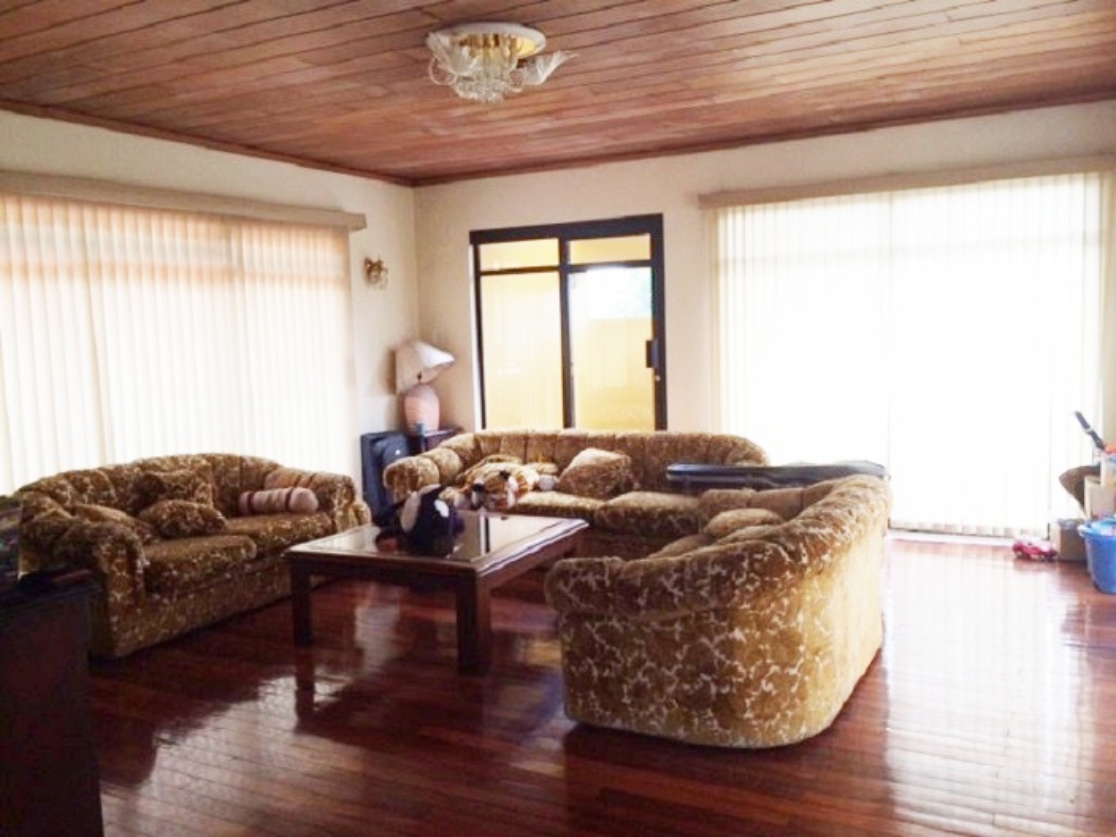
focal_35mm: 29
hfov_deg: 61.7
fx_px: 935
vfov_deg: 48.2
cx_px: 558
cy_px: 418
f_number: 2.2
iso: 40
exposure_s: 1/120
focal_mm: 4.15
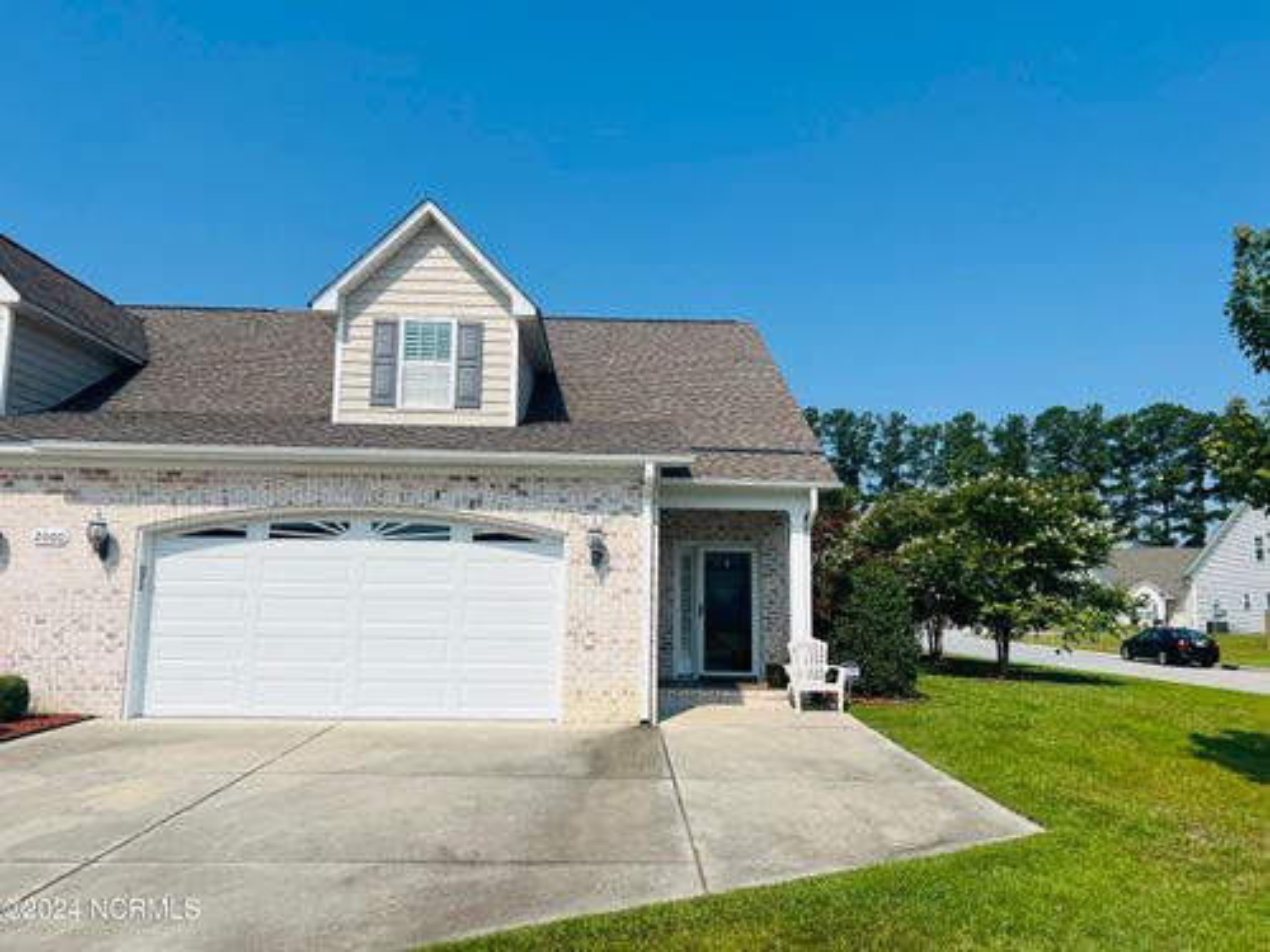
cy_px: 476
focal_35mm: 26
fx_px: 954
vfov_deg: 53.1
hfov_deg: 67.3
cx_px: 635
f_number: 1.5
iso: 50
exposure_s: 1/8000
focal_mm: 5.7
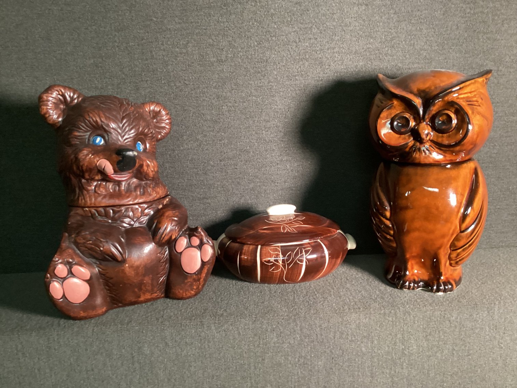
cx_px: 258
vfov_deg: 45.4
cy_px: 194
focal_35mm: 31
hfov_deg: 58.3
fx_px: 463
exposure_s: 1/30
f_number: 2.4
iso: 400
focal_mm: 3.3
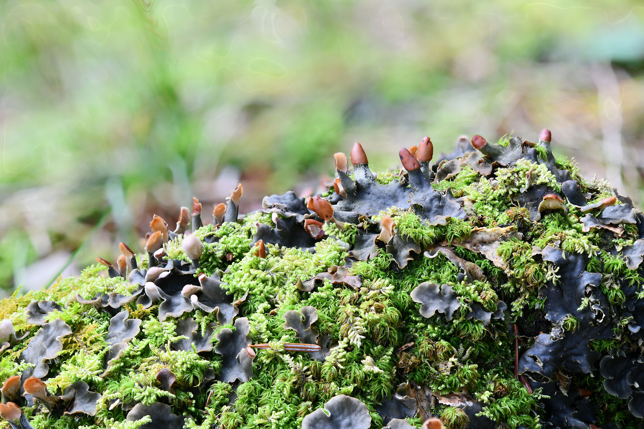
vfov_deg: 22.6
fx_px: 1073
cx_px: 322
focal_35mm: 60
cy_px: 214
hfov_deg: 33.4
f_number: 5
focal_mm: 60
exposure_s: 1/100
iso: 400
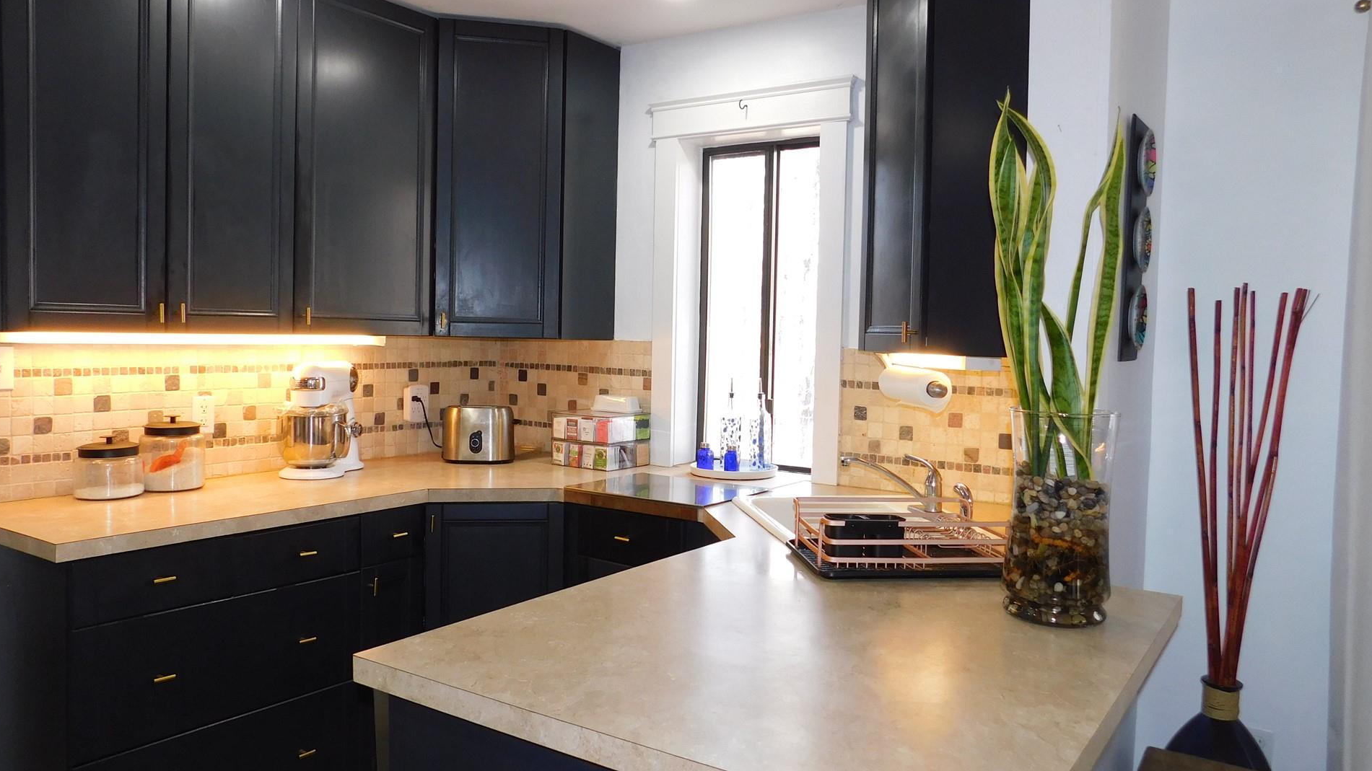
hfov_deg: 69.9
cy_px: 379
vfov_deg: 42.9
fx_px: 982
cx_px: 670
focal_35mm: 27
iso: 160
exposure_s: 1/30
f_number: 3
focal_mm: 4
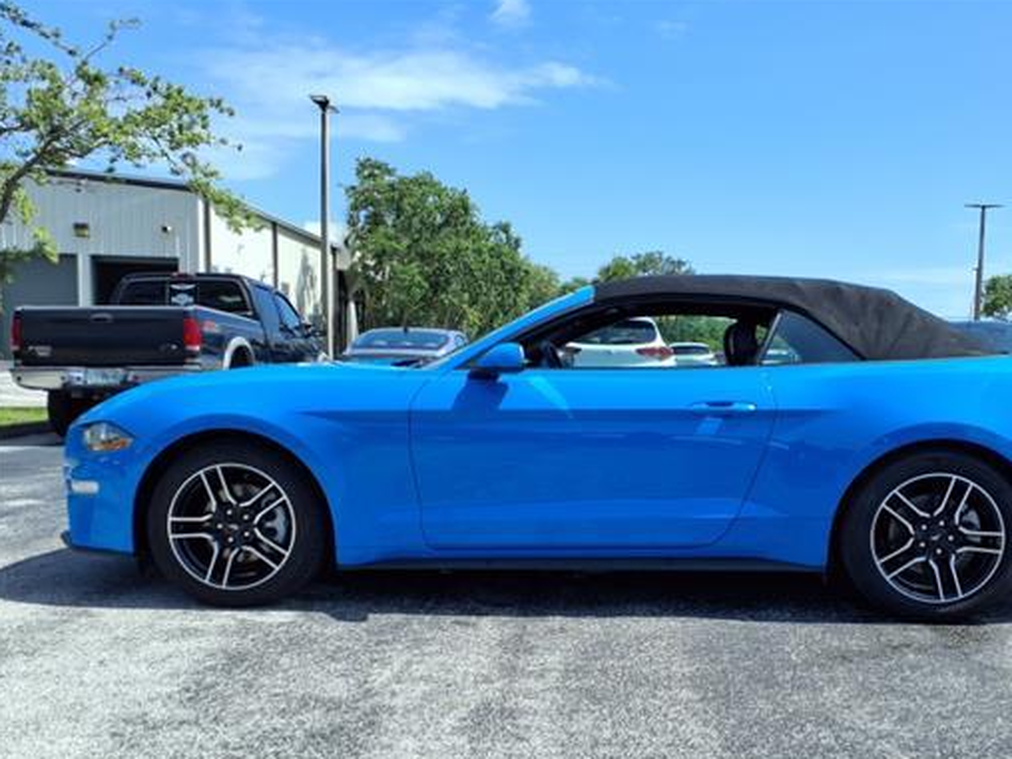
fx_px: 994
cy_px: 466
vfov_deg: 41.5
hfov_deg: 53.4
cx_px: 630
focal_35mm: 34
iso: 40
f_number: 1.9
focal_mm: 3.58
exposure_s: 1/1429
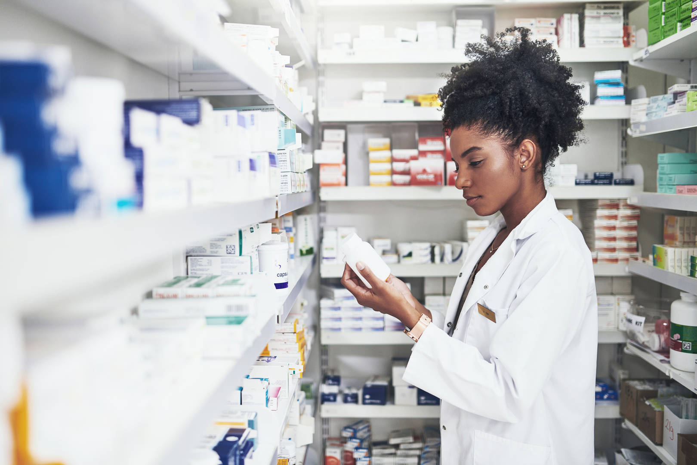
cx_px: 348
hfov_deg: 54.4
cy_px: 232
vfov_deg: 37.9
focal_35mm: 35
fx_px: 678
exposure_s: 1/80
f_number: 1.8
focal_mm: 35
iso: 250
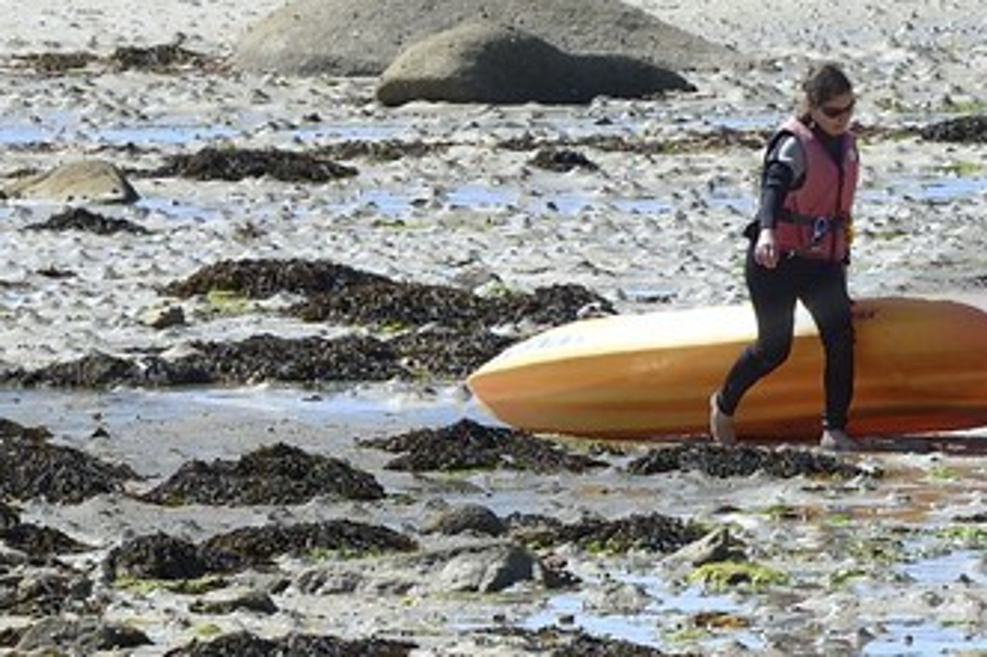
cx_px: 342
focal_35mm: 963
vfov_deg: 1.4
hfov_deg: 2.1
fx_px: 26388
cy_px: -681
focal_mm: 200
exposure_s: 1/320
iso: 200
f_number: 11
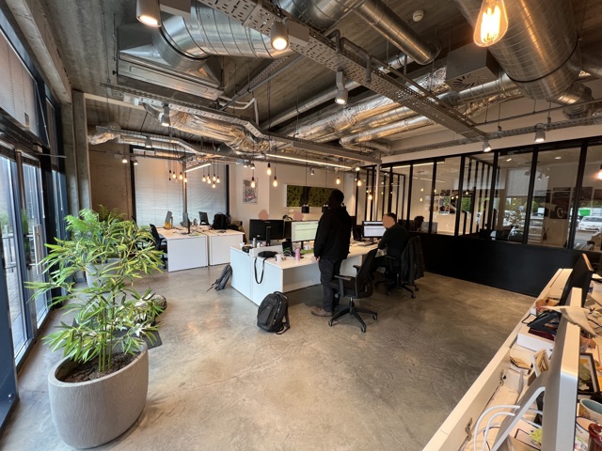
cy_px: 226
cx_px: 301
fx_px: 226
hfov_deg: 106.2
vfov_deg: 89.9
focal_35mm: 13
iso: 80
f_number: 1.8
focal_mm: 1.57
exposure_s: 1/100
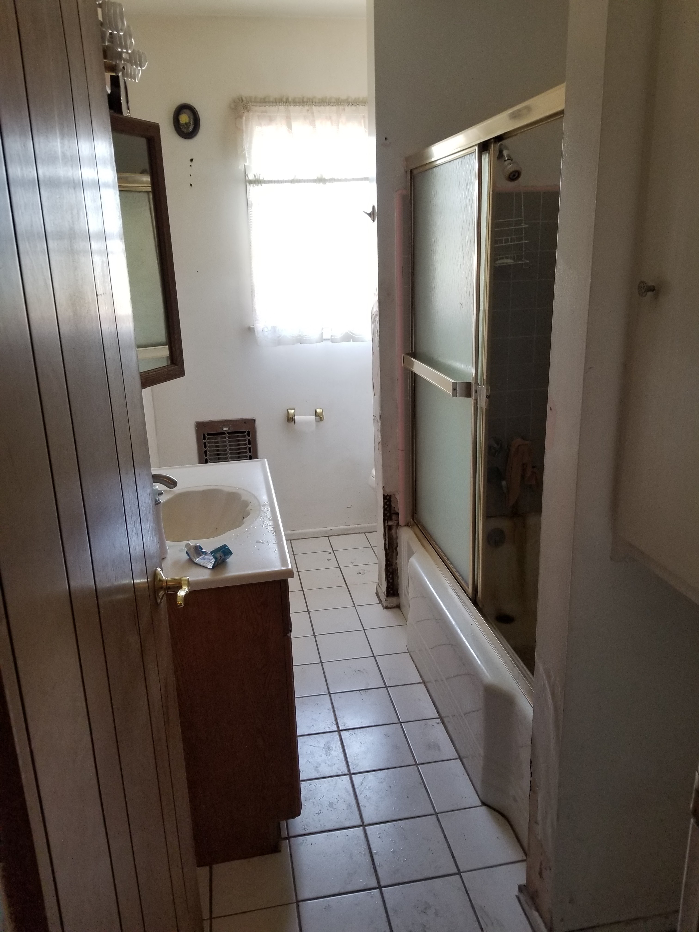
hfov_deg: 53.1
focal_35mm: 26
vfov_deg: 67.3
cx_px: 350
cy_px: 466
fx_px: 700
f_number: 1.7
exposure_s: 1/30
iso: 160
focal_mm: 4.25
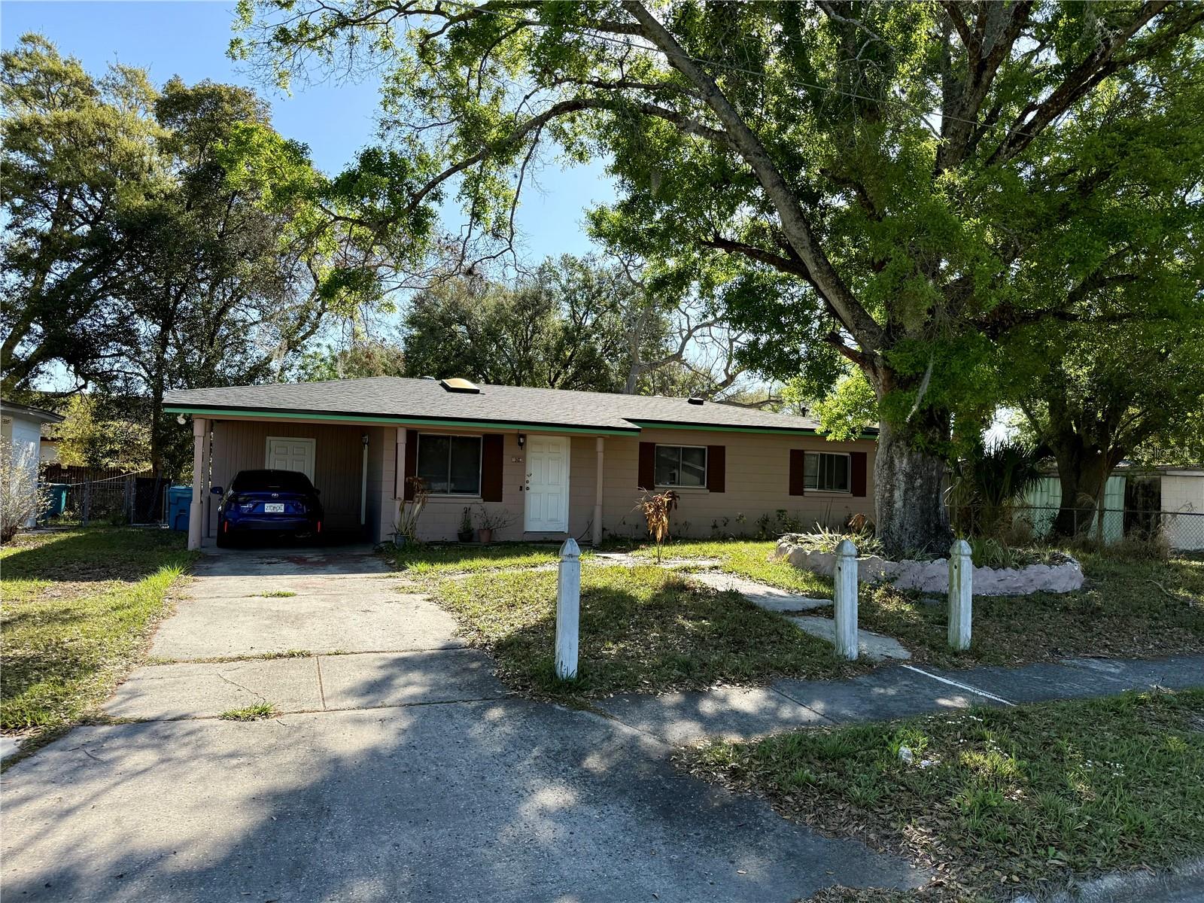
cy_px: 452
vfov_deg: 56.8
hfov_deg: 71.6
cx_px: 602
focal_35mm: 24
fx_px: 835
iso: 100
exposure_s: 1/2907
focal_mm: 6.76
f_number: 1.78
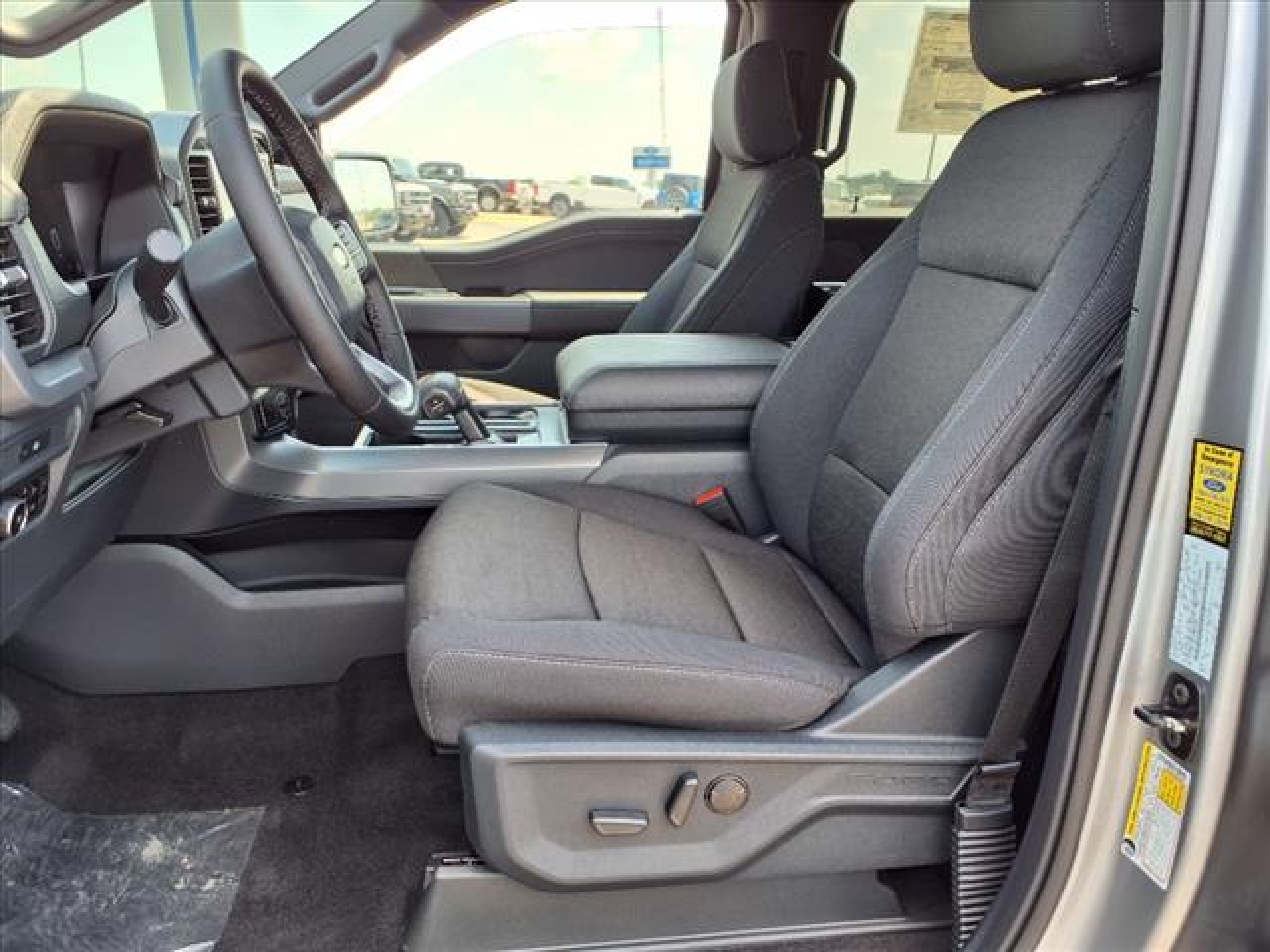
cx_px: 635
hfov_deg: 65.3
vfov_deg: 51.4
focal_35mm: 27
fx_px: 991
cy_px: 476
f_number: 1.9
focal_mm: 3.58
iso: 40
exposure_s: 1/120
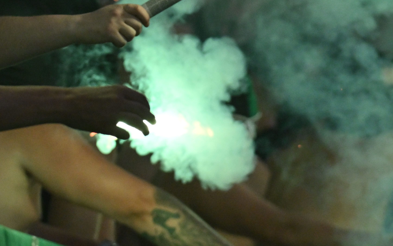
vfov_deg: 1.8
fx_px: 7755
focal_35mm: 724
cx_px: -73
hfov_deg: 2.9
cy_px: -114
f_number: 6.3
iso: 2500
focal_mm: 250
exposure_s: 1/2000
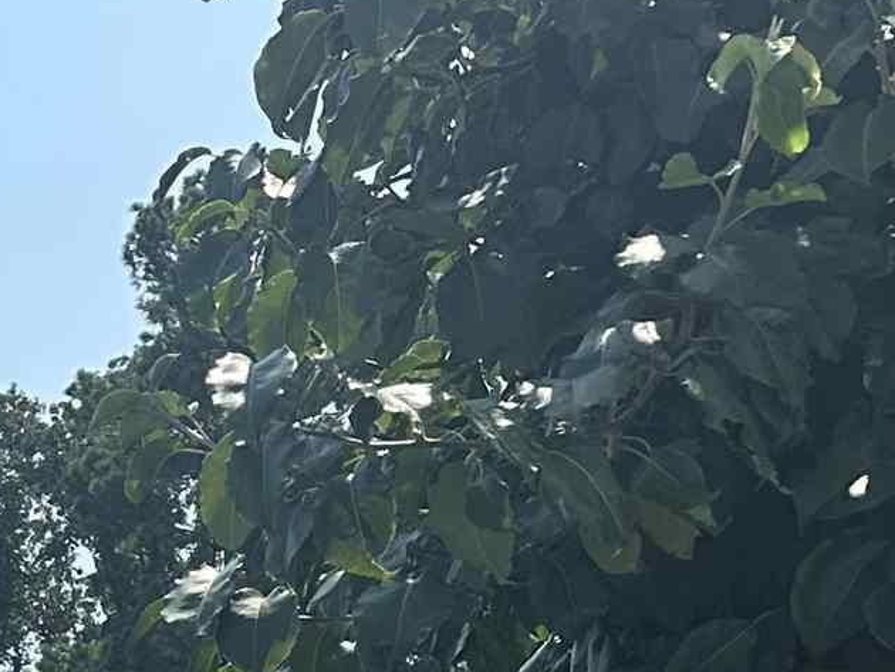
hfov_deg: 13.7
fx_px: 3026
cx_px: -1014
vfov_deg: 11.6
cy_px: 1253
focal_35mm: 117
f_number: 1.78
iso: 80
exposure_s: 1/5263
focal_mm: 6.86
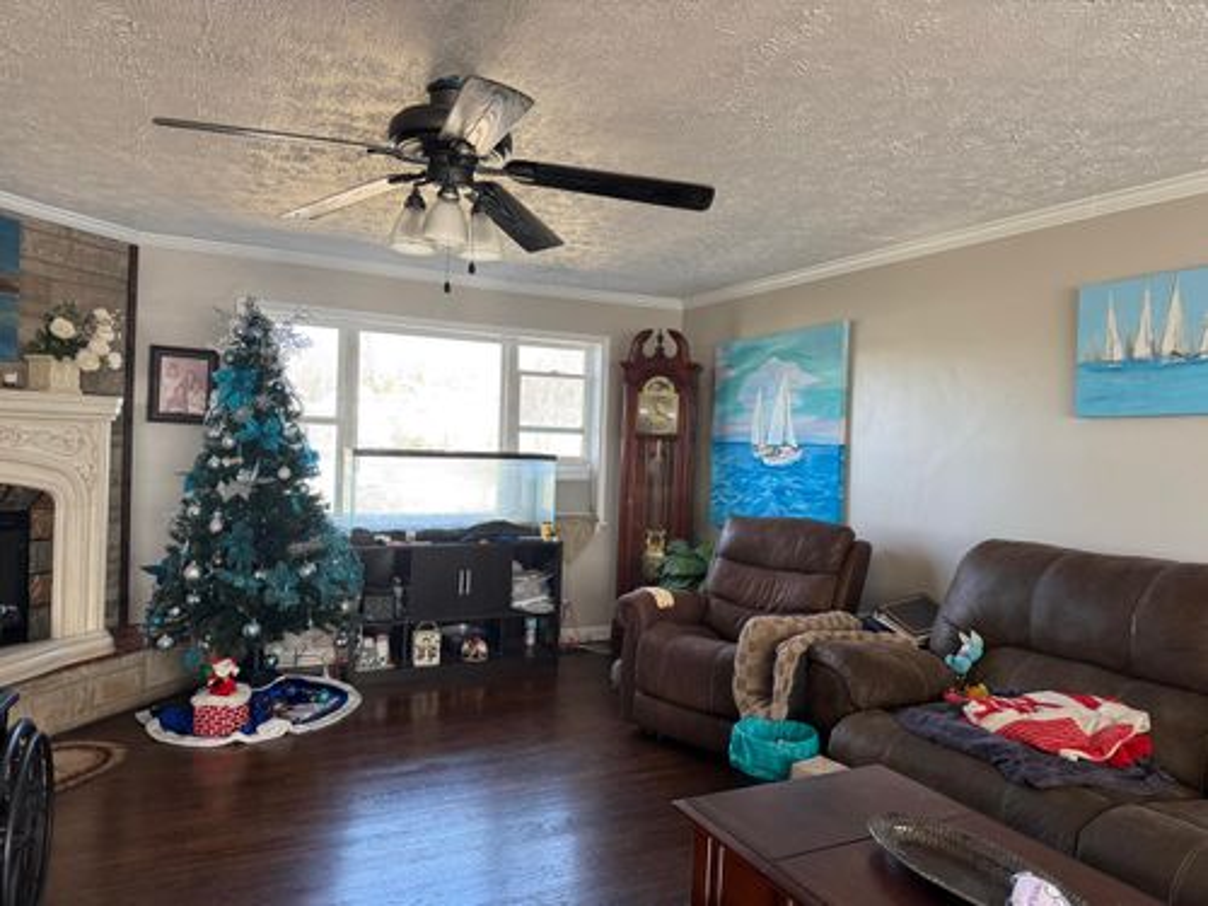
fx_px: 838
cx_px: 604
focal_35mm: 24
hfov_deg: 71.6
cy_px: 453
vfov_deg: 56.8
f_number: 1.78
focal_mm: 6.76
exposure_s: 1/121
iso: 200
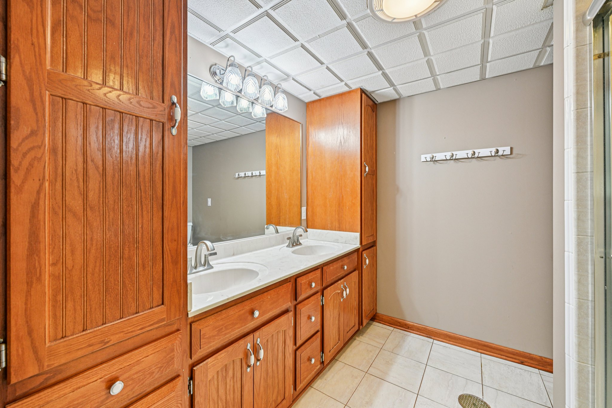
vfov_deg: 81.2
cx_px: 306
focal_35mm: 14
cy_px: 204
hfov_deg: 104.3
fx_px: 238
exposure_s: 1/15
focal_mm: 14
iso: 320
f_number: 8
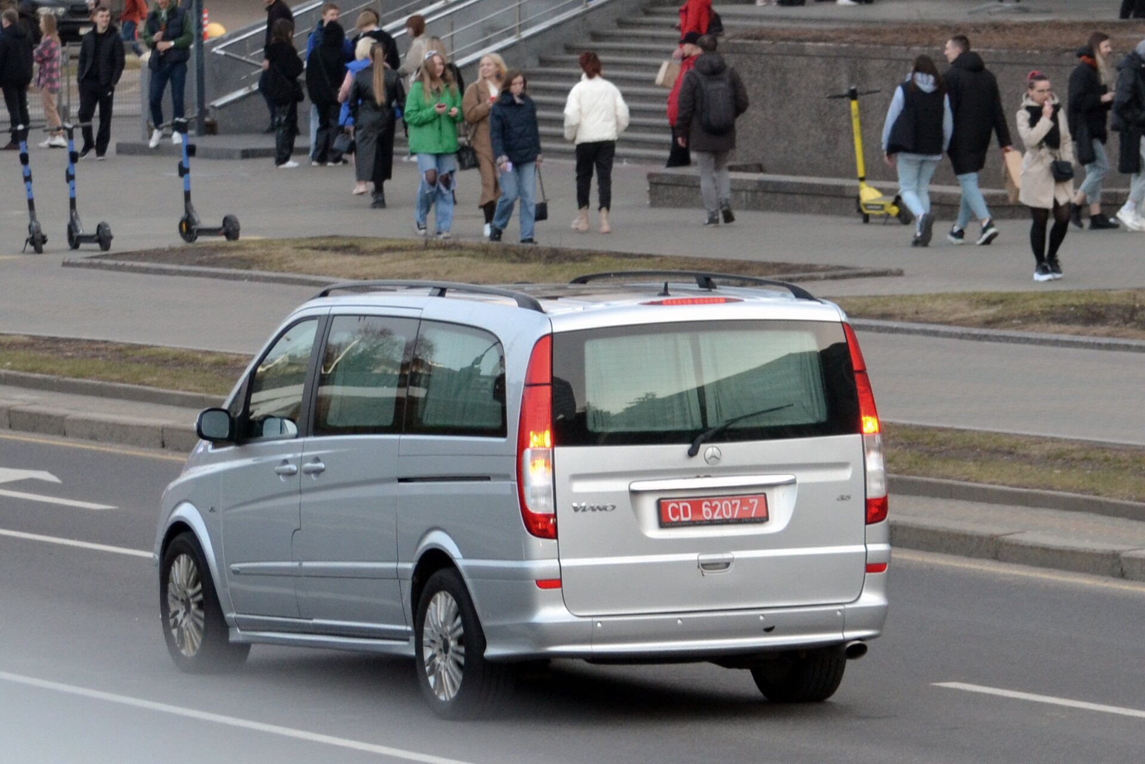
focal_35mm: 128
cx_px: 572
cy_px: 382
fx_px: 4055
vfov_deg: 10.8
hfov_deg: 16.1
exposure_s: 1/500
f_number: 4.5
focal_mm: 85
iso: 800
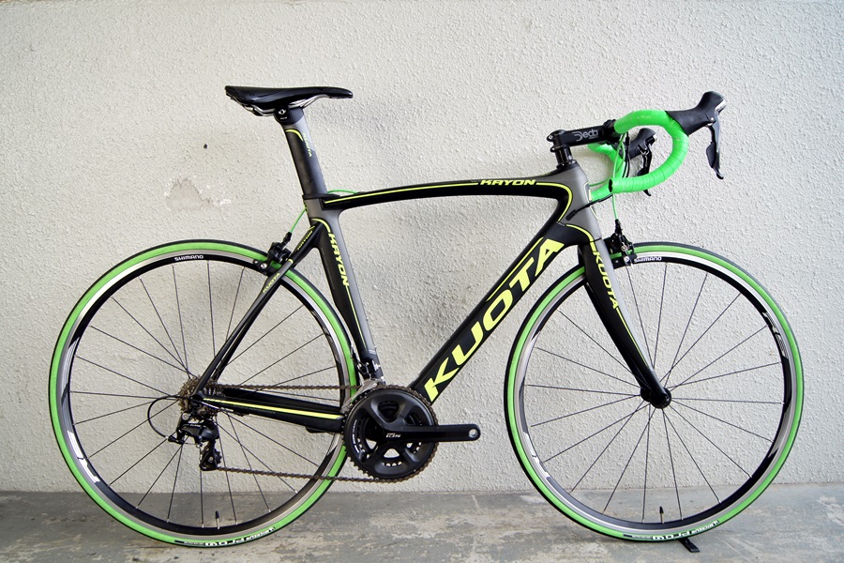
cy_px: 282
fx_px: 703
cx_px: 422
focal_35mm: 30
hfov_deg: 61.9
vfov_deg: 43.6
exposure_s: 1/30
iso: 100
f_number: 4
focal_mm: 20
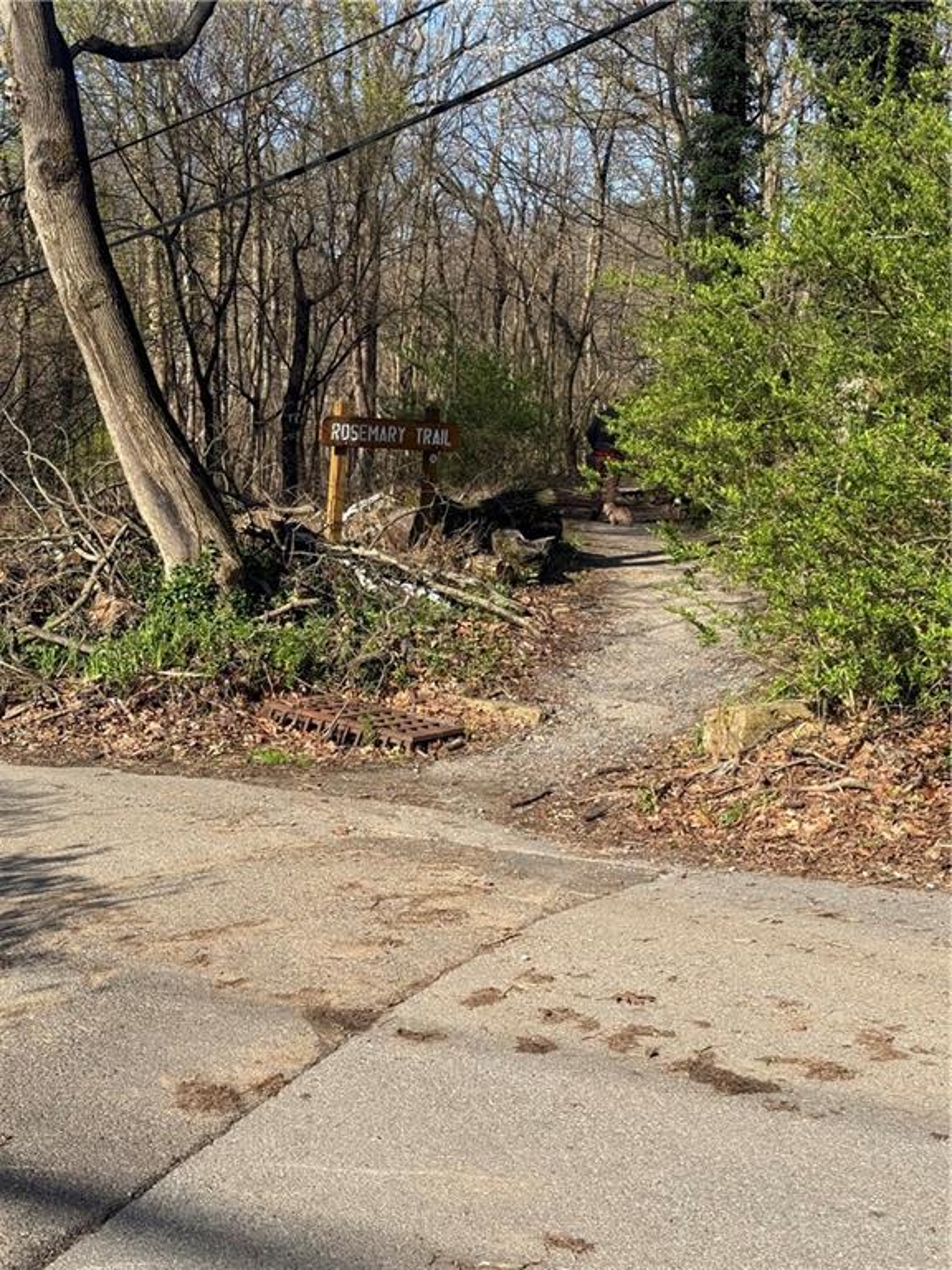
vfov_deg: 39.7
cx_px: 476
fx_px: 1760
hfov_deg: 30.3
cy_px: 635
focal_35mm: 48
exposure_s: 1/2342
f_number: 1.78
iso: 64
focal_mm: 6.76
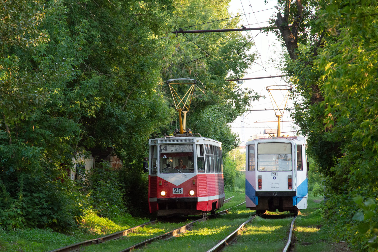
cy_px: 126
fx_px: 1653
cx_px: 189
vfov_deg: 8.7
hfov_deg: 13.0
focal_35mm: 158
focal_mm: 105
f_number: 7.1
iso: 800
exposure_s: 1/320
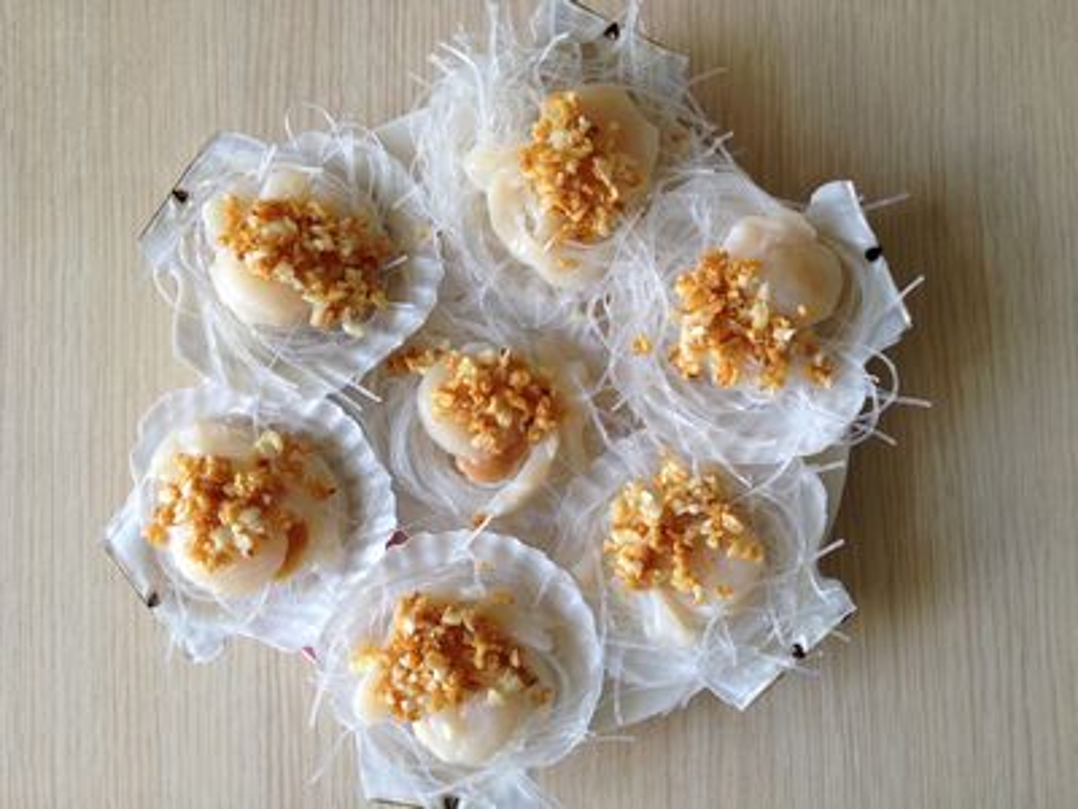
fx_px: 1090
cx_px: 539
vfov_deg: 40.7
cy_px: 404
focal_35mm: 35
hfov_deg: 52.6
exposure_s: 1/40
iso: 50
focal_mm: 4.28
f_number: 2.4
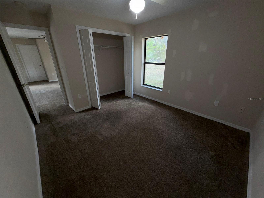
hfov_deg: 102.1
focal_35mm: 14
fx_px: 107
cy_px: 99
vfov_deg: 85.7
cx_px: 132
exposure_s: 1/60
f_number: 2.2
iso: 40
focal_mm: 2.22
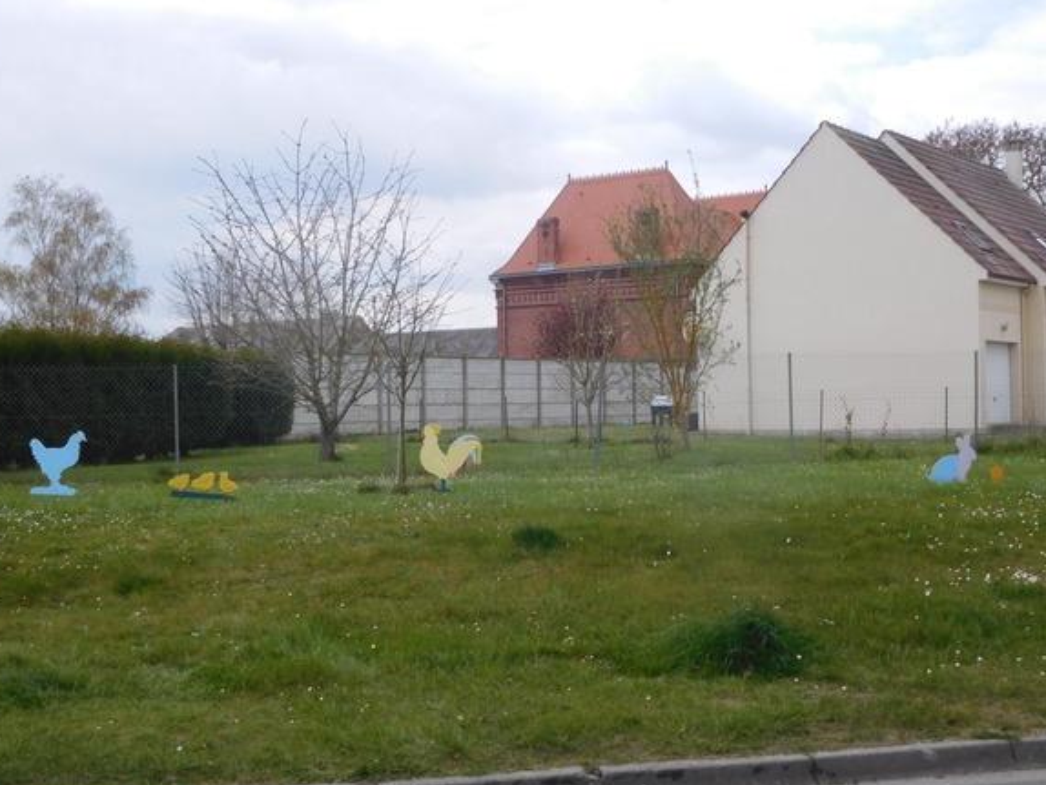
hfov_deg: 40.4
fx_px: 1421
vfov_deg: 30.9
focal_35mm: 47
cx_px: 519
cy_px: 393
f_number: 4
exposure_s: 1/640
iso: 125
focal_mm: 8
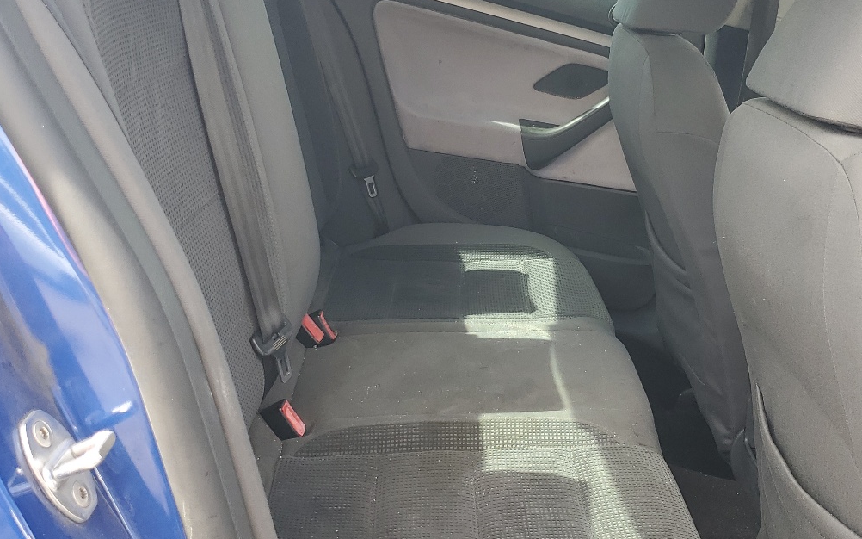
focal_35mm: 44
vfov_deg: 29.1
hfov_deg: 45.0
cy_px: 205
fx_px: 1034
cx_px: 518
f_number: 1.5
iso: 50
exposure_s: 1/175
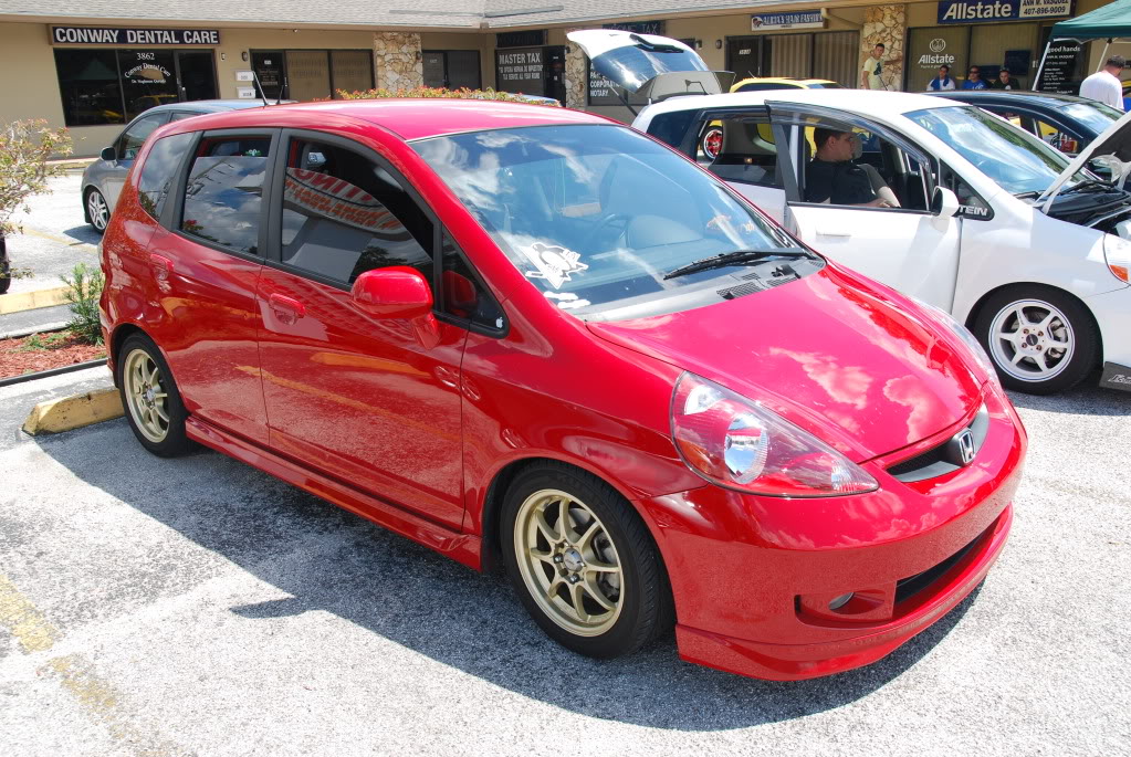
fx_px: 991
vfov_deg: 41.8
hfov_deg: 59.4
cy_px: 378
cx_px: 566
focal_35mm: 32
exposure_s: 1/160
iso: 100
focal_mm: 21
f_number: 6.3
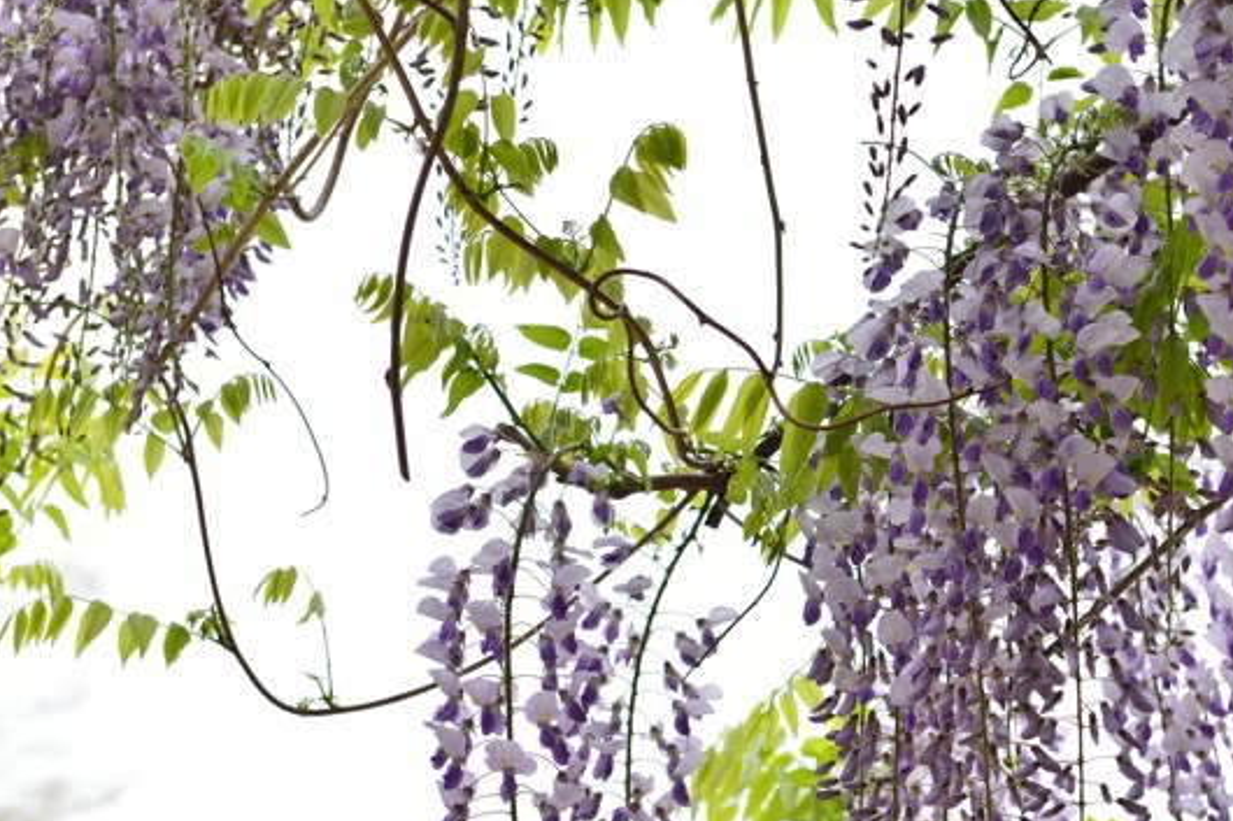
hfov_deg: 17.6
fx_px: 3972
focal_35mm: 116
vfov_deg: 11.8
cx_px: 742
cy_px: 597
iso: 200
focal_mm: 60
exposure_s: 1/200
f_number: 5
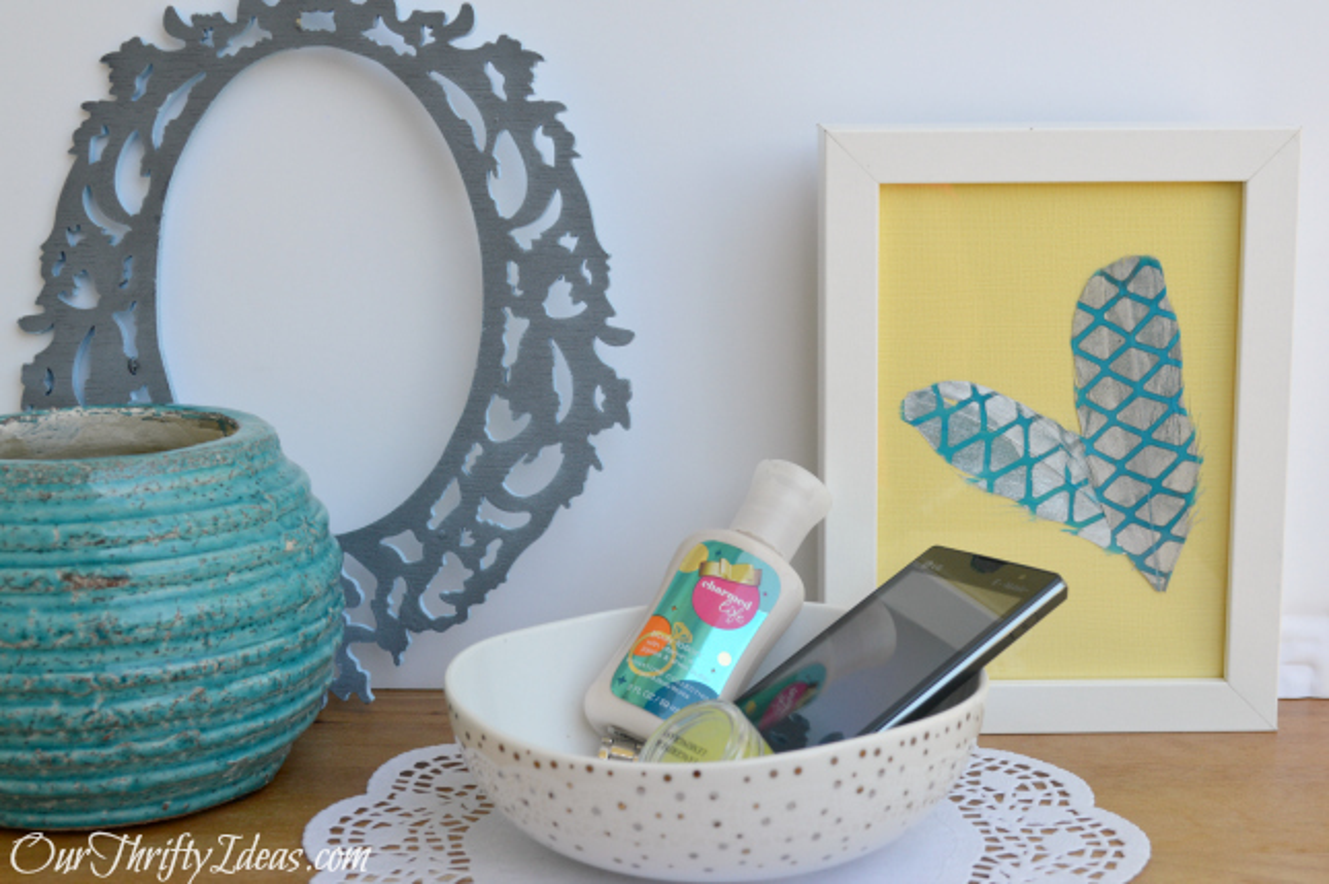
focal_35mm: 52
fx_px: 1937
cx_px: 664
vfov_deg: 25.7
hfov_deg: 37.9
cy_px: 442
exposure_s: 1/200
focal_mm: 35
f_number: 7.1
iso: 400
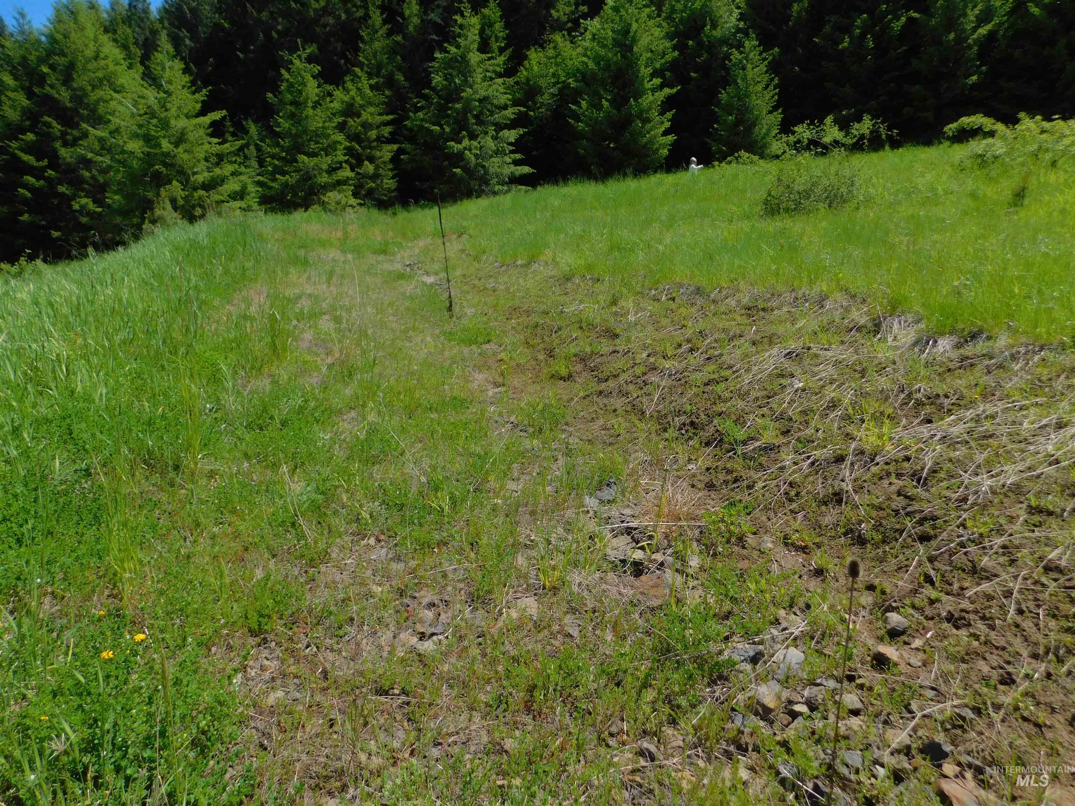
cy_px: 403
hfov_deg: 73.9
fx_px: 714
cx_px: 538
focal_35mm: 23
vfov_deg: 58.9
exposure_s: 1/400
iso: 125
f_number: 6
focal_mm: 4
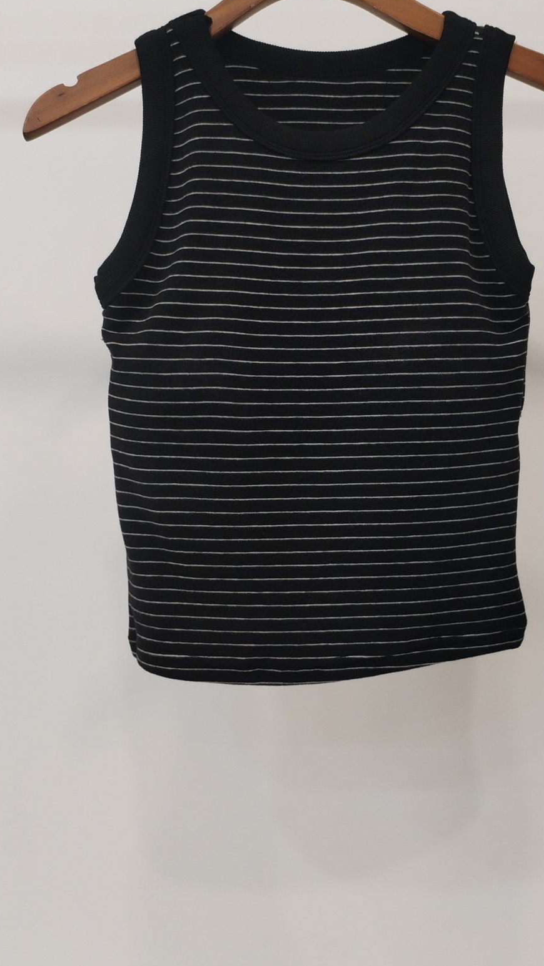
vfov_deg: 42.1
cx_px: 295
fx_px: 1257
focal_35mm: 49
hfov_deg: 24.4
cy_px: 501
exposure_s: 1/60
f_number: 1.8
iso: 383
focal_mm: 4.75
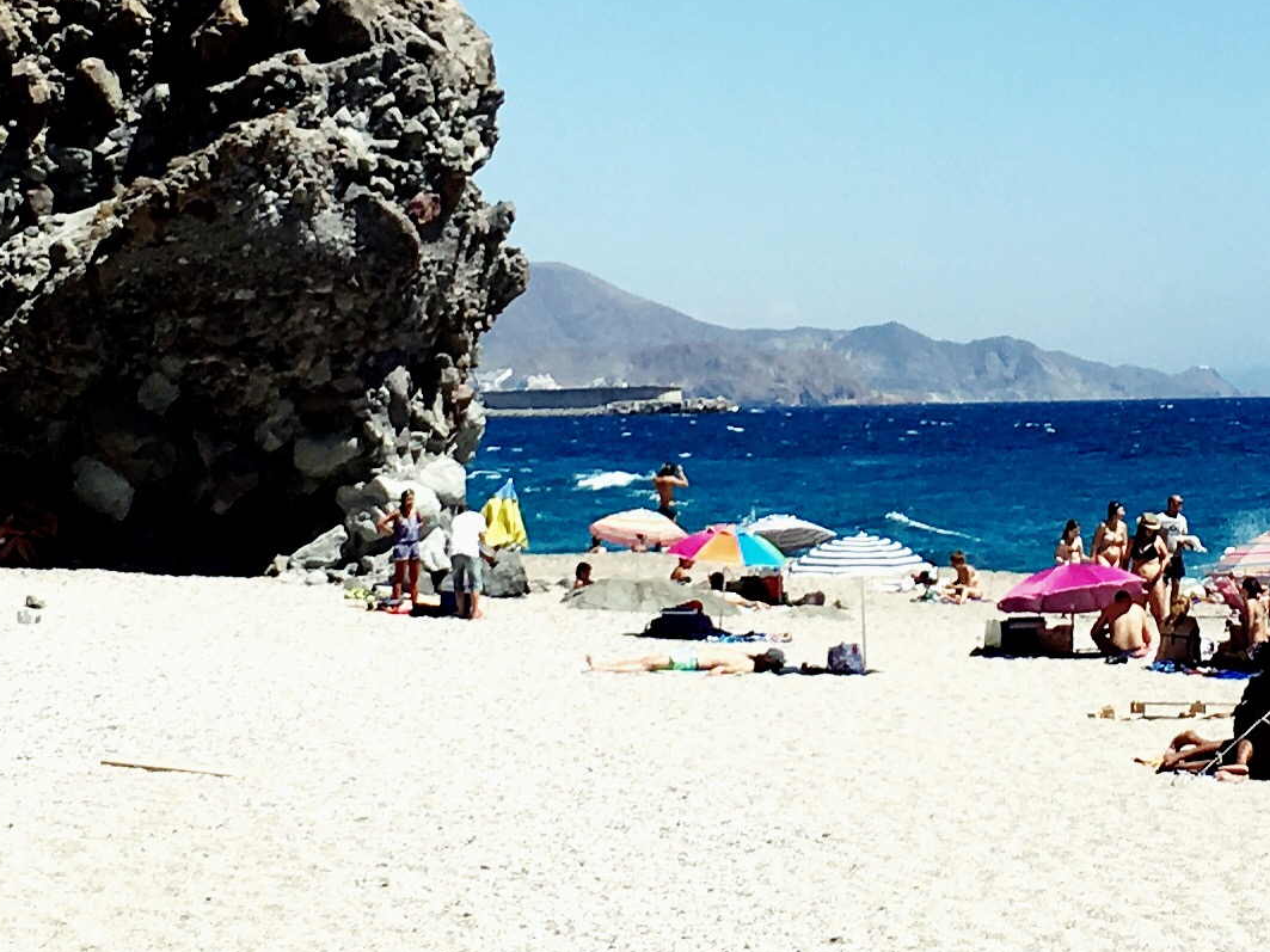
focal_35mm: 110
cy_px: 154
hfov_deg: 17.8
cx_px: 860
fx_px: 4035
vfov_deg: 13.4
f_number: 2.2
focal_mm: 4.15
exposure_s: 1/2262
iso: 25
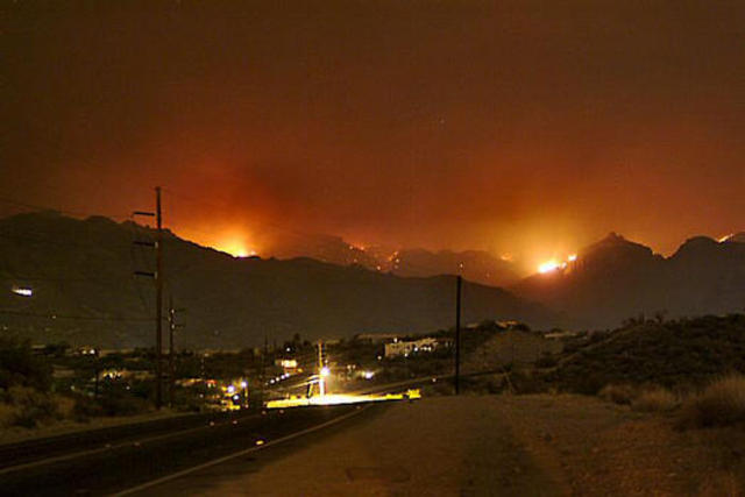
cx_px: 372
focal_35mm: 68
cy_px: 248
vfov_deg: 20.2
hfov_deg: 29.9
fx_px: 1397
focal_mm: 45
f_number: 2.8
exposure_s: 15
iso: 400
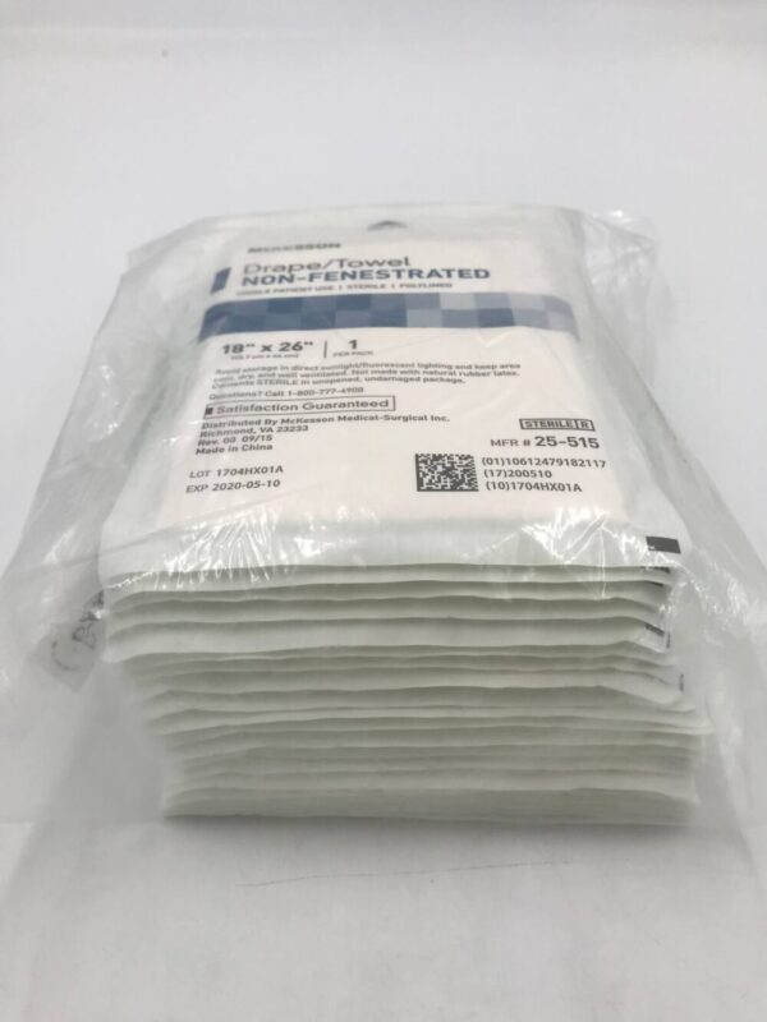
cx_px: 384
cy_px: 511
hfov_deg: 49.7
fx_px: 827
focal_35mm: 28
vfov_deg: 63.4
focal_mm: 3.99
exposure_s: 1/184
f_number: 1.8
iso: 20
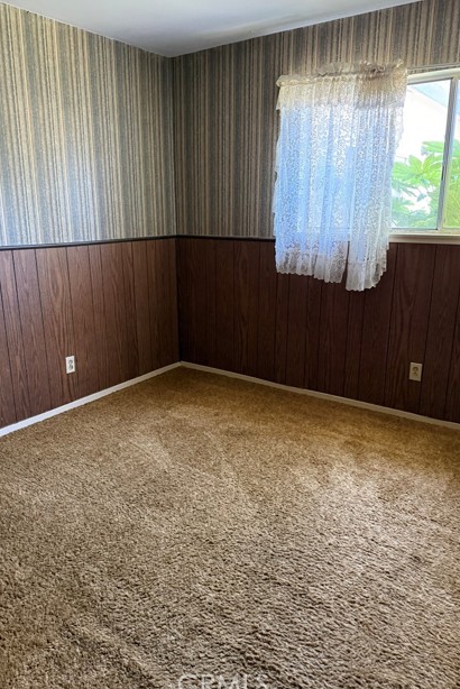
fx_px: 498
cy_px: 341
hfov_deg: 49.6
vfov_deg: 69.4
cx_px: 219
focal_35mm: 26
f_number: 1.78
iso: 800
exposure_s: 1/40
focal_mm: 6.76
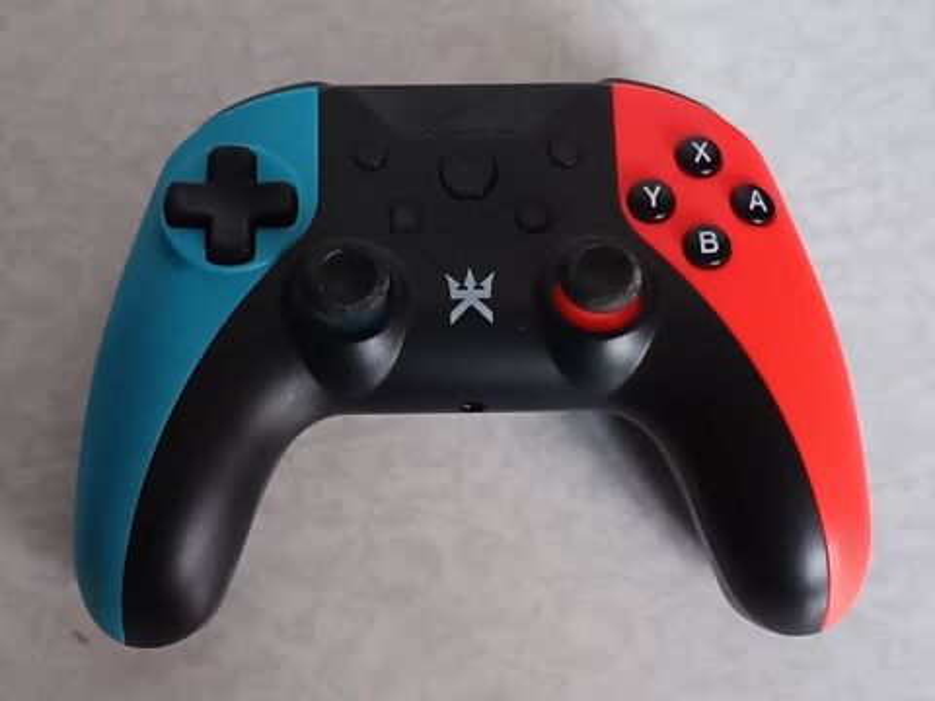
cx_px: 468
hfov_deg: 71.6
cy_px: 350
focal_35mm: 24
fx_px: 648
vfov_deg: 56.8
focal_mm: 5.31
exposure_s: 1/16.7
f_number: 1.7
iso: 6481
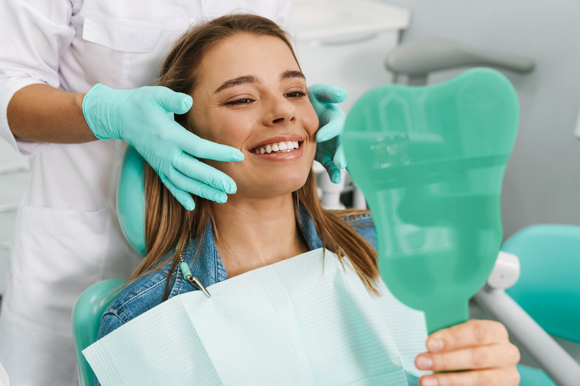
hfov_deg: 42.7
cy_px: 193
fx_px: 741
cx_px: 290
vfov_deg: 29.2
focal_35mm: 46
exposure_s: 1/160
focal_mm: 46
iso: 800
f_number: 4.5
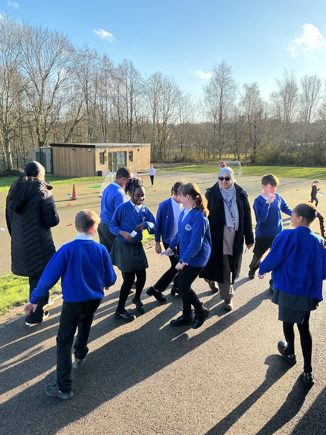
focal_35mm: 29
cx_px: 163
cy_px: 218
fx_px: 364
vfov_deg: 61.7
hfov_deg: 48.2
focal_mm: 3
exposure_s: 1/478
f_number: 1.8
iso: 25
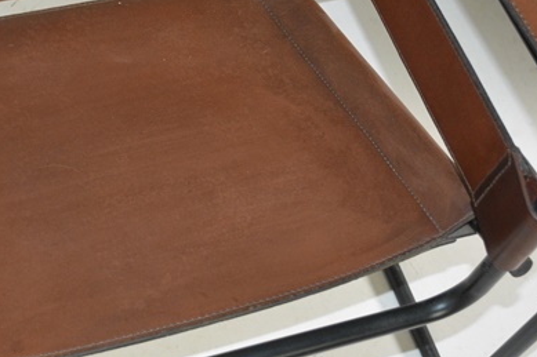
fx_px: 1103
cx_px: 144
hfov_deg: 27.0
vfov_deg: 18.4
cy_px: 141
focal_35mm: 74
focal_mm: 32
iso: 3200
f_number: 4.8
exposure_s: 1/60
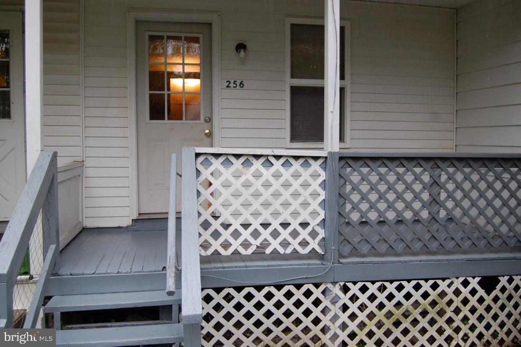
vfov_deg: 39.9
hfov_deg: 57.3
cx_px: 260
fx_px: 477
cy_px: 174
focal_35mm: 33
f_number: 5.6
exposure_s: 1/125
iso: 220
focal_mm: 22
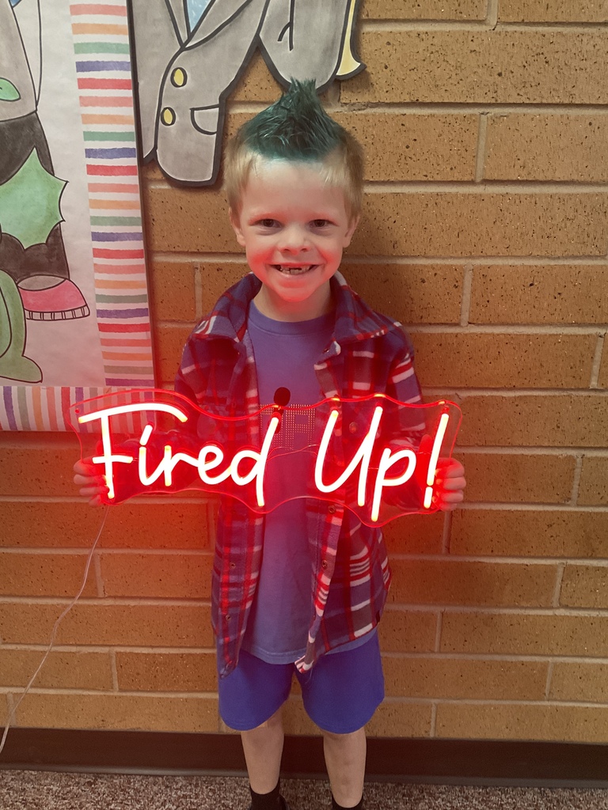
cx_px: 304
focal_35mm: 29
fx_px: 679
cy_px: 405
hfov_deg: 48.2
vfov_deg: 61.7
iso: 200
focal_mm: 3
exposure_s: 1/60
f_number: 1.8
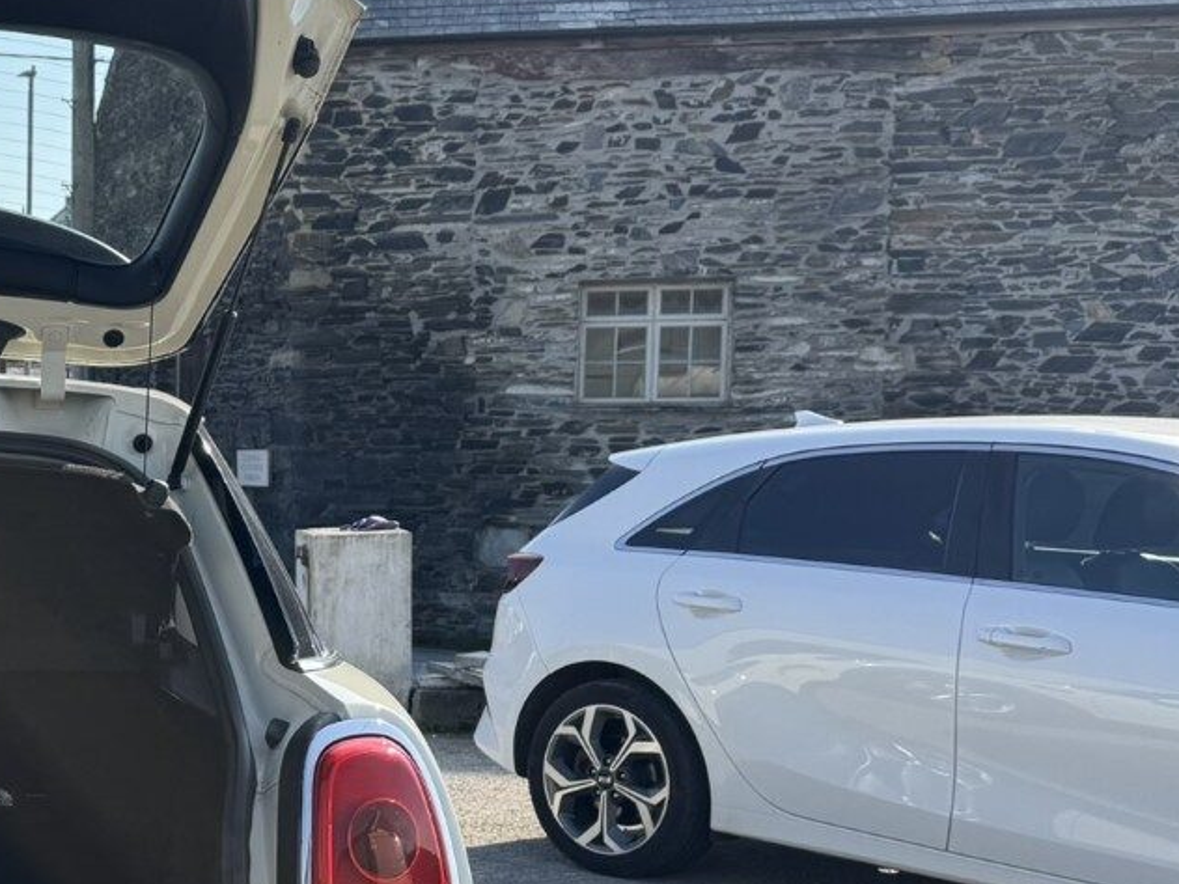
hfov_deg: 30.0
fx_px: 1941
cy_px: 603
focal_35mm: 57
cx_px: -147
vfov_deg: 25.5
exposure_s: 1/2105
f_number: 1.78
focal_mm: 6.76
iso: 80
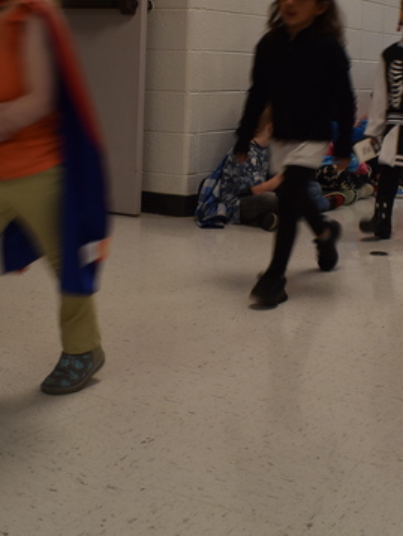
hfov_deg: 25.2
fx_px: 899
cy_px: 118
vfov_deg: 32.4
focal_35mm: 58
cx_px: 262
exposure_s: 1/30
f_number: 7.1
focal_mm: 18
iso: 160
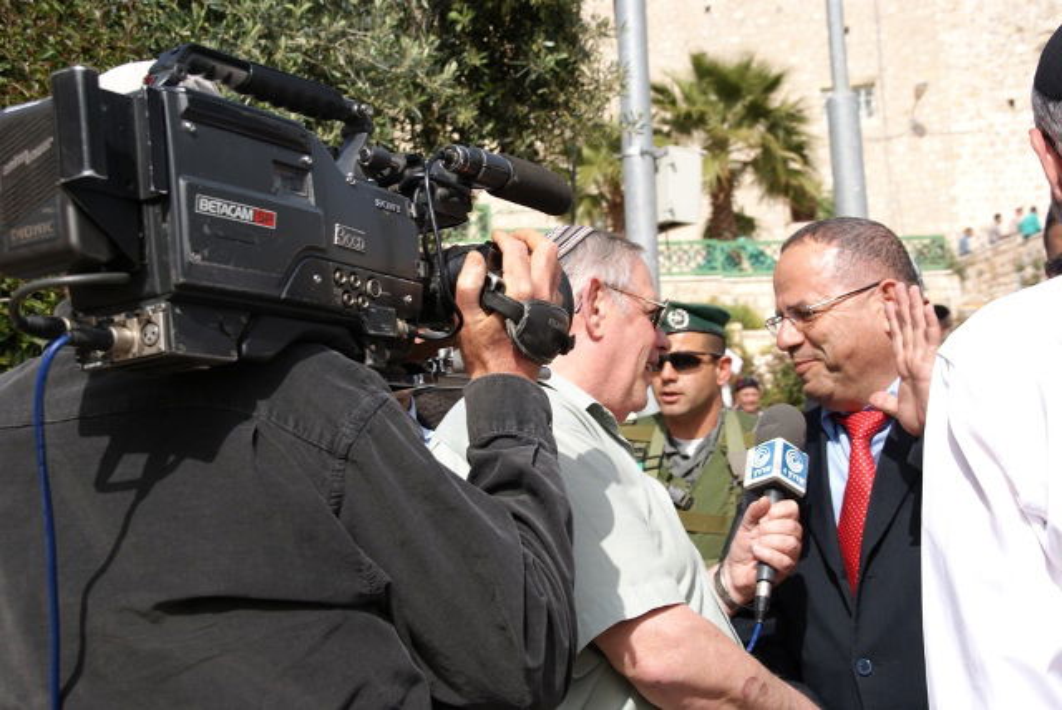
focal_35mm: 60
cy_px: 355
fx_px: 1772
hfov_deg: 33.4
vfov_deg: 22.7
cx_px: 531
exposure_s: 1/160
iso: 100
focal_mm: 40
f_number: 8
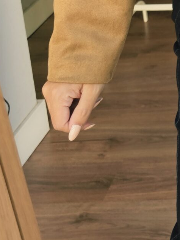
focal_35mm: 93
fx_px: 645
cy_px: -129
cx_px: 359
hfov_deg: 13.6
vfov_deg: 18.5
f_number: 1.7
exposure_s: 1/190
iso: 64
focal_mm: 6.3
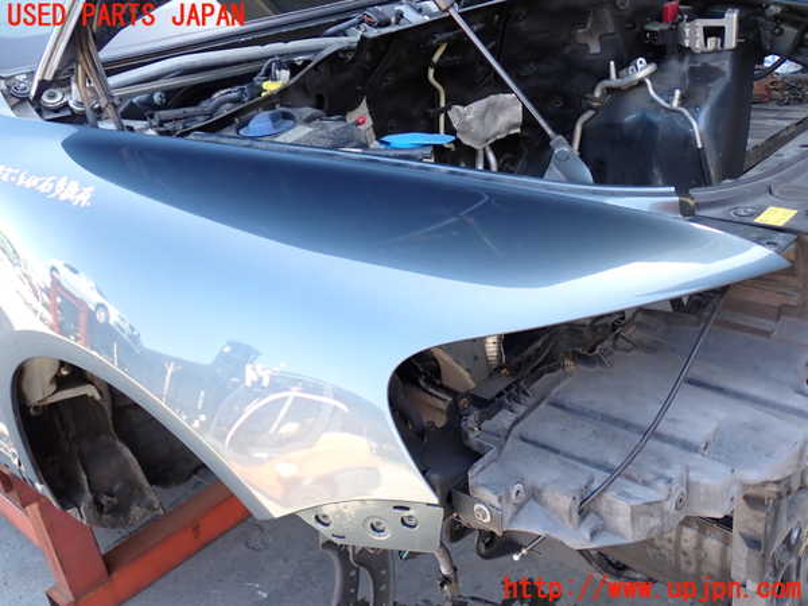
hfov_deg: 51.4
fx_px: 840
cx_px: 404
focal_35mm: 36
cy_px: 303
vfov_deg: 39.7
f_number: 2.5
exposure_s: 1/80
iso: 125
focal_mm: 6.37
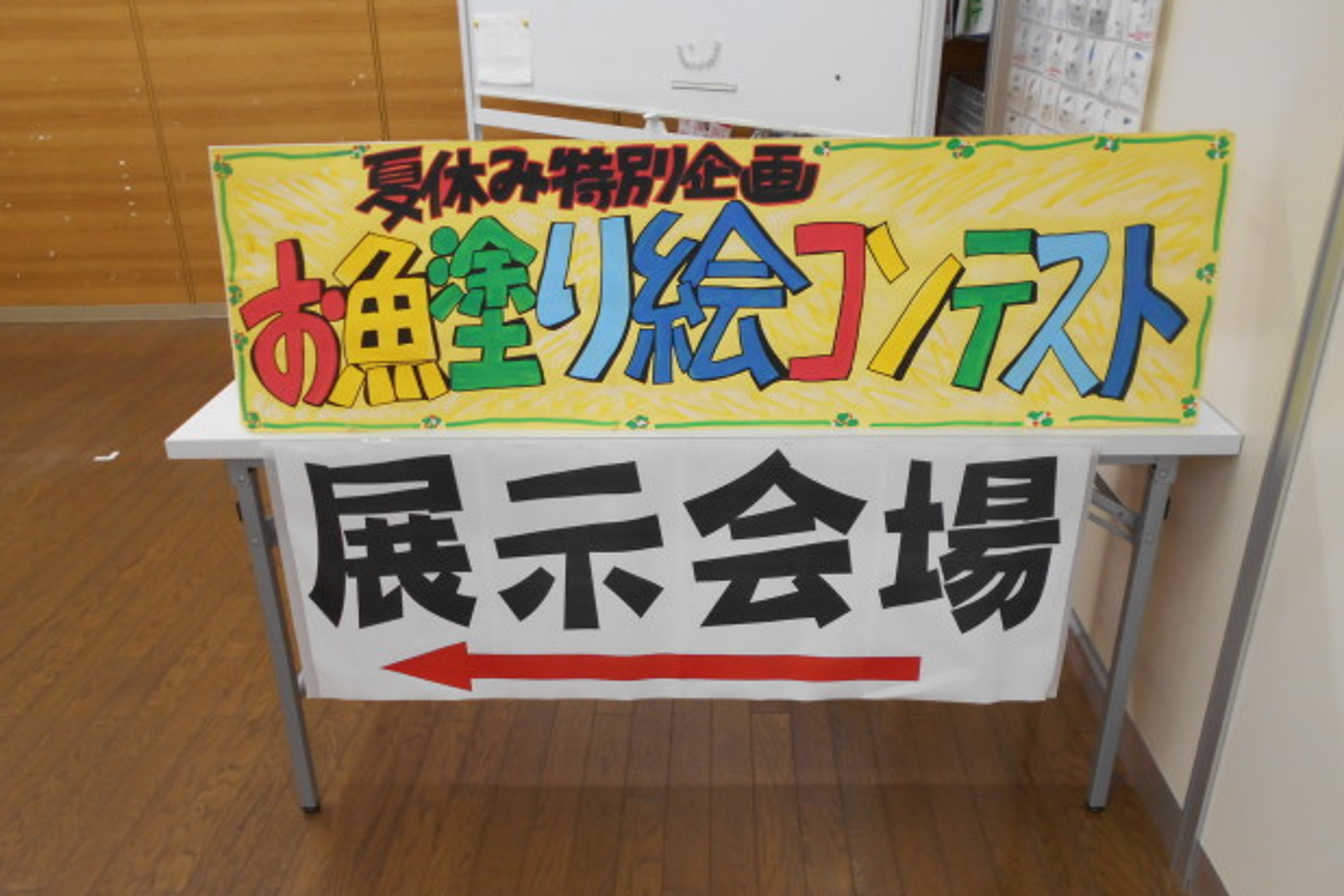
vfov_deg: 46.3
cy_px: 507
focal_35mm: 28
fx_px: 1045
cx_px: 692
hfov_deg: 65.5
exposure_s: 1/30
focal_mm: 4.6
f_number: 3.2
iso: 180
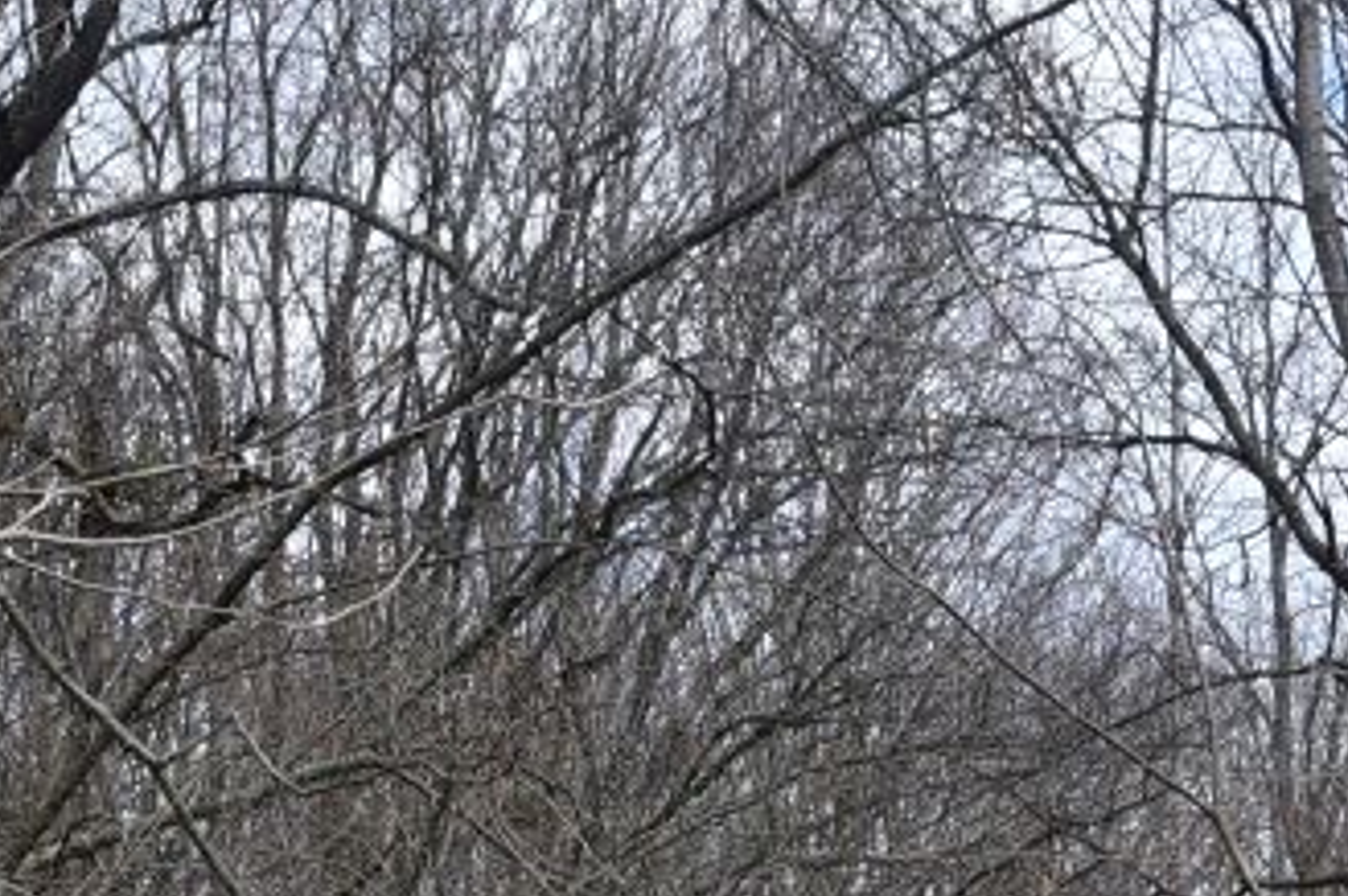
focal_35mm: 127
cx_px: 551
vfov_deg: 10.1
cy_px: 1667
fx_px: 4751
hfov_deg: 16.1
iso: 250
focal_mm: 32
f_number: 13
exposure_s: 1/125
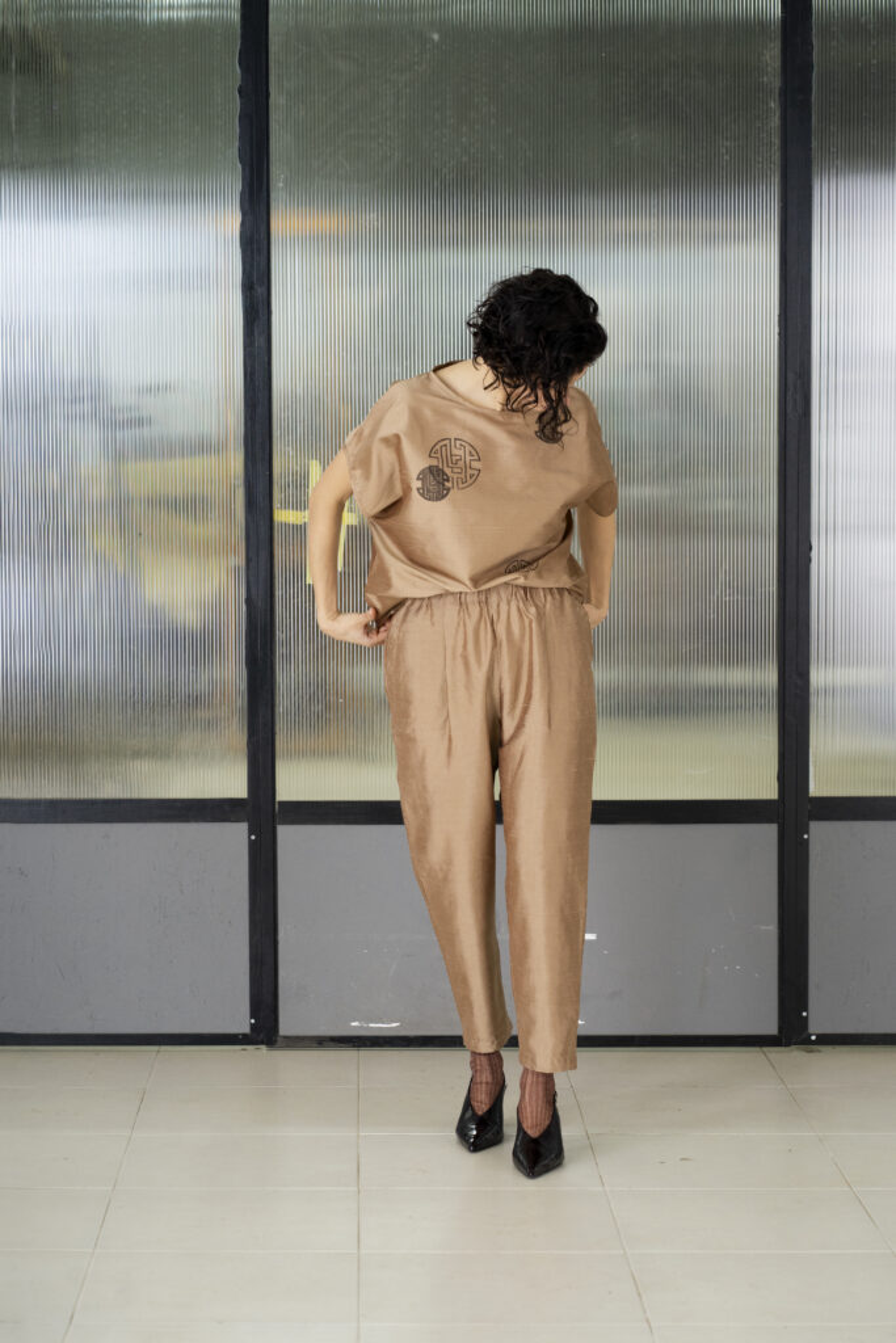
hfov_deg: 16.1
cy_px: 672
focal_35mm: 85
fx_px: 3172
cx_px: 448
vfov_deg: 23.9
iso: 1000
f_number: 5.6
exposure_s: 1/160
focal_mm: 85
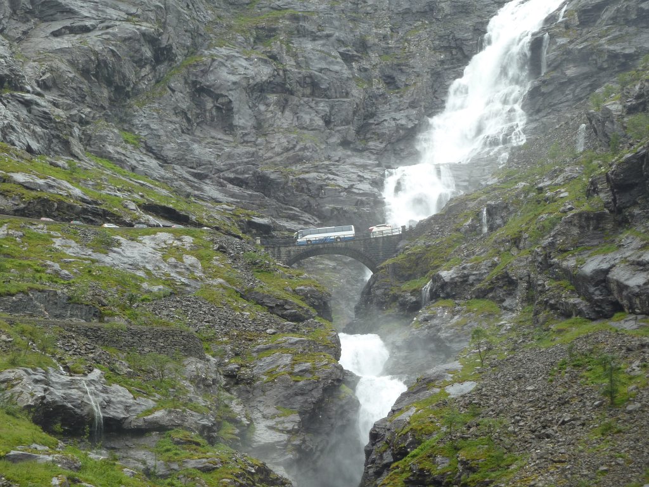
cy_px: 244
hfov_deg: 18.9
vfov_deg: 14.2
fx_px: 1950
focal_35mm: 104
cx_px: 324
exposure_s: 1/100
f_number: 4.3
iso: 80
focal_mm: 17
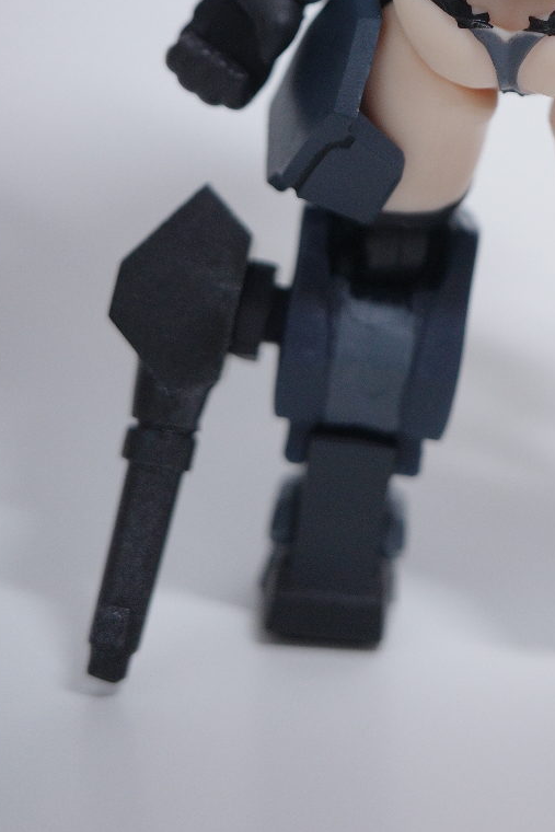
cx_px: 579
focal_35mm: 101
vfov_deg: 19.1
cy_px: -173
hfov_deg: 13.3
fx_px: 2334
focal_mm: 26
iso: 320
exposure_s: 1/160
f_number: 3.2
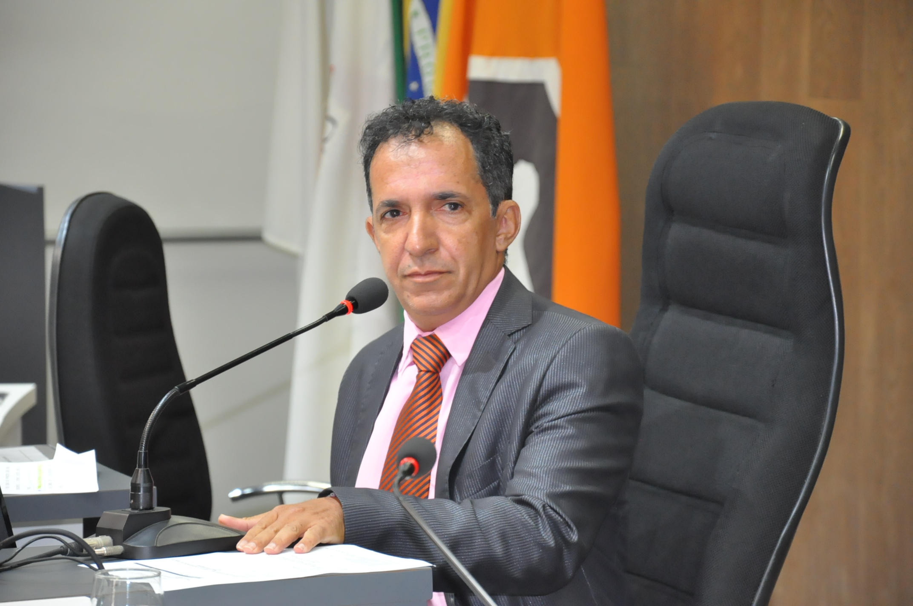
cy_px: 303
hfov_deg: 13.1
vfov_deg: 8.7
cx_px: 456
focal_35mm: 158
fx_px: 3989
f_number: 5.6
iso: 2000
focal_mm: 105
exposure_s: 1/60
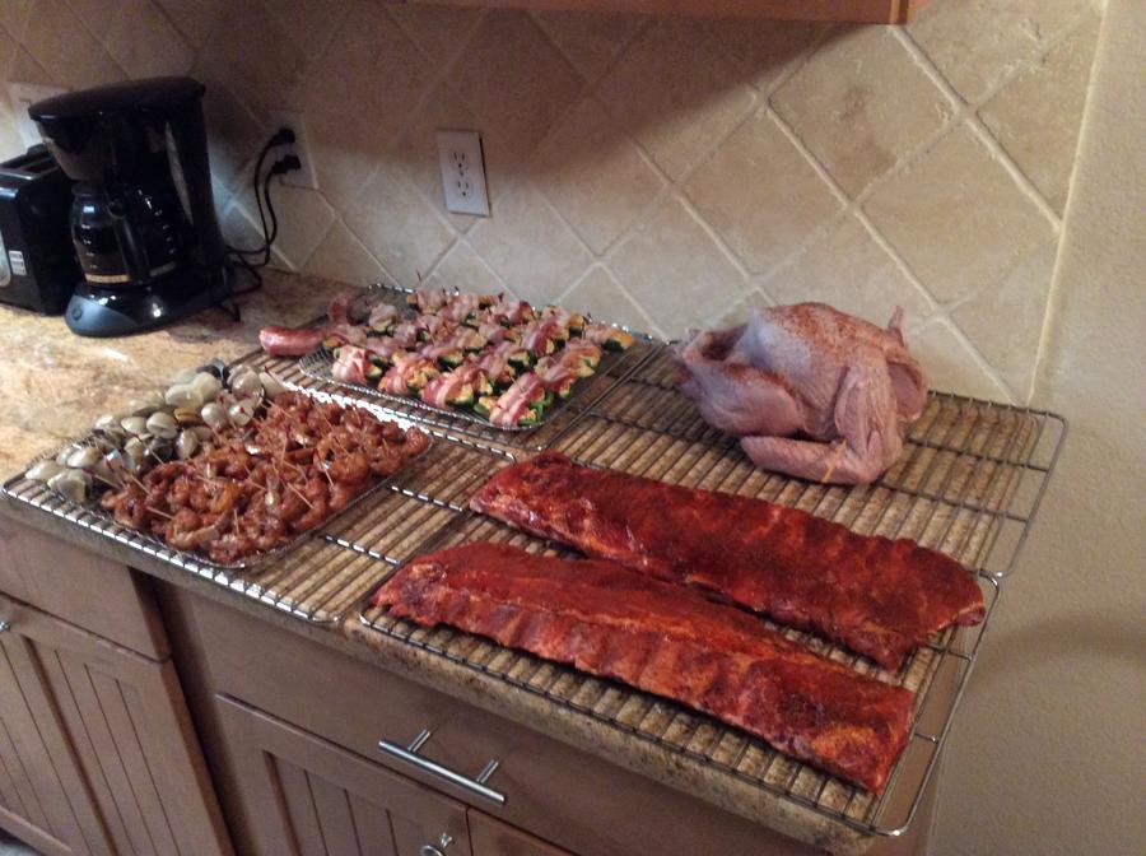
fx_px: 1091
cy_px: 428
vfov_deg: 42.8
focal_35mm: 33
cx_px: 573
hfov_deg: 55.4
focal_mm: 3.3
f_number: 2.4
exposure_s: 1/15
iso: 320
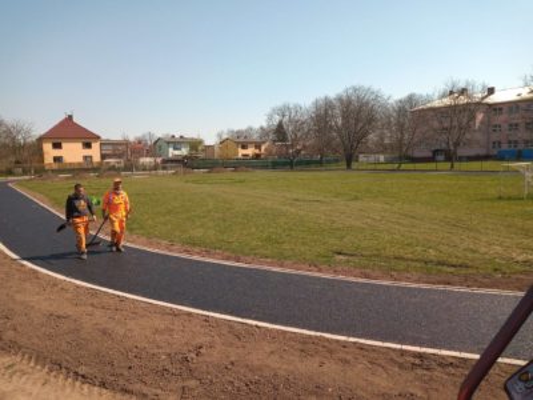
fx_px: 308
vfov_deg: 66.0
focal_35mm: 20
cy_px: 200
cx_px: 266
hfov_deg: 81.7
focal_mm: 3.54
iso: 113
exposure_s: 1/1181
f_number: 2
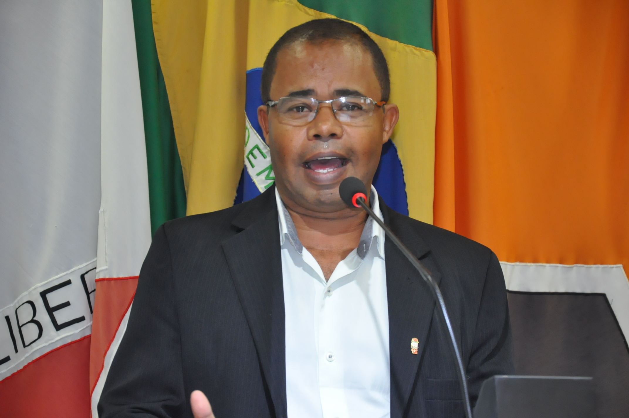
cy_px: 209
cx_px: 314
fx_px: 2408
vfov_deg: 9.9
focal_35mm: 138
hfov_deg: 14.9
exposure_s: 1/80
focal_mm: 92
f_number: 5.6
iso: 2000
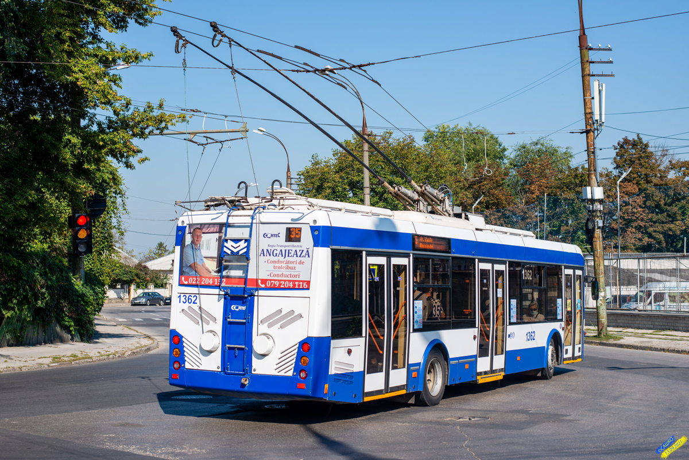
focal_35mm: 50
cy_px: 230
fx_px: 957
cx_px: 344
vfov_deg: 27.0
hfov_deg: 39.6
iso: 125
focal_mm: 50
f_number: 4.5
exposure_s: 1/800
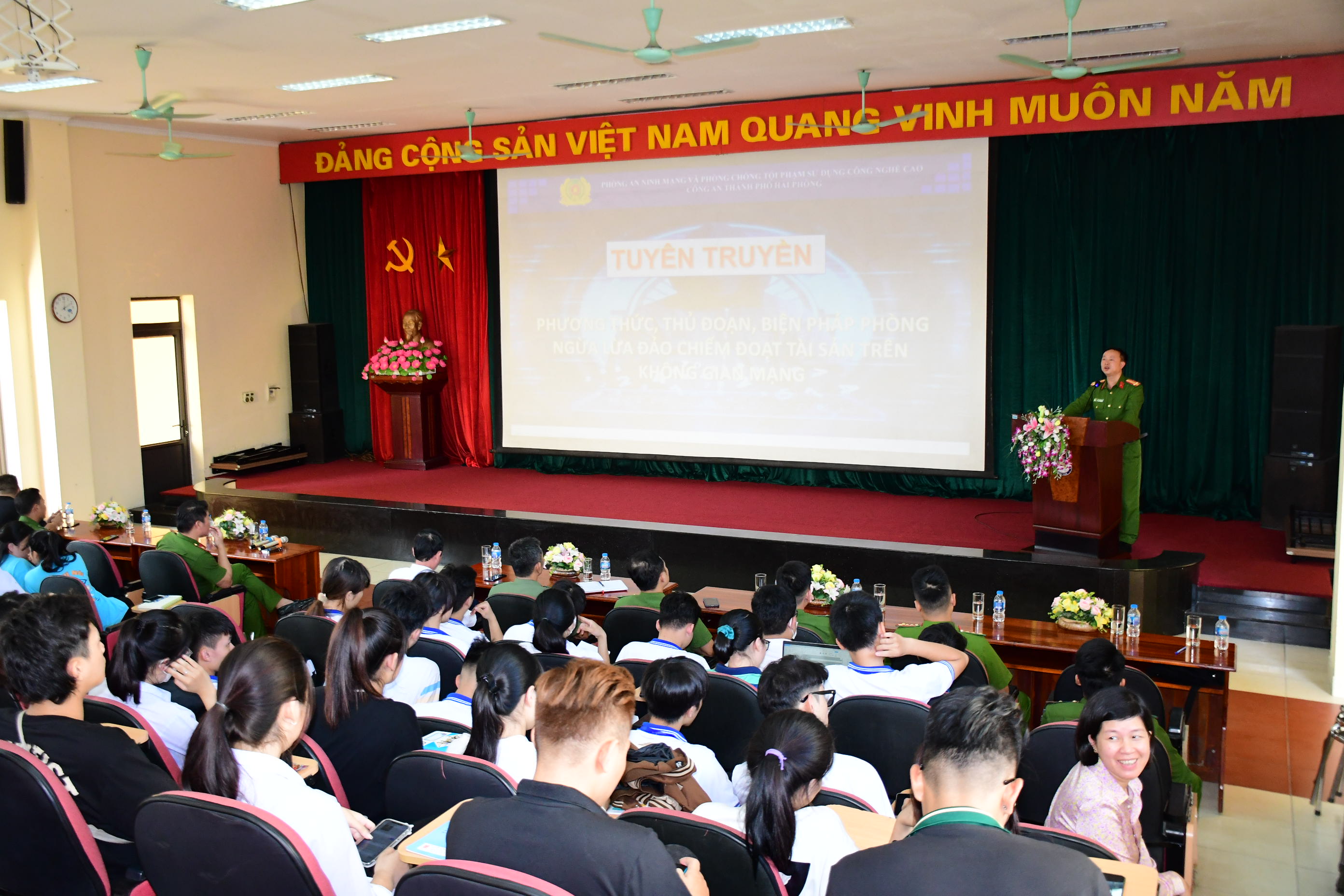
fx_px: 1232
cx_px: 672
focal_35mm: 33
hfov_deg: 57.2
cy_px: 448
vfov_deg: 40.0
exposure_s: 1/200
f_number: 5
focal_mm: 22
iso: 2000
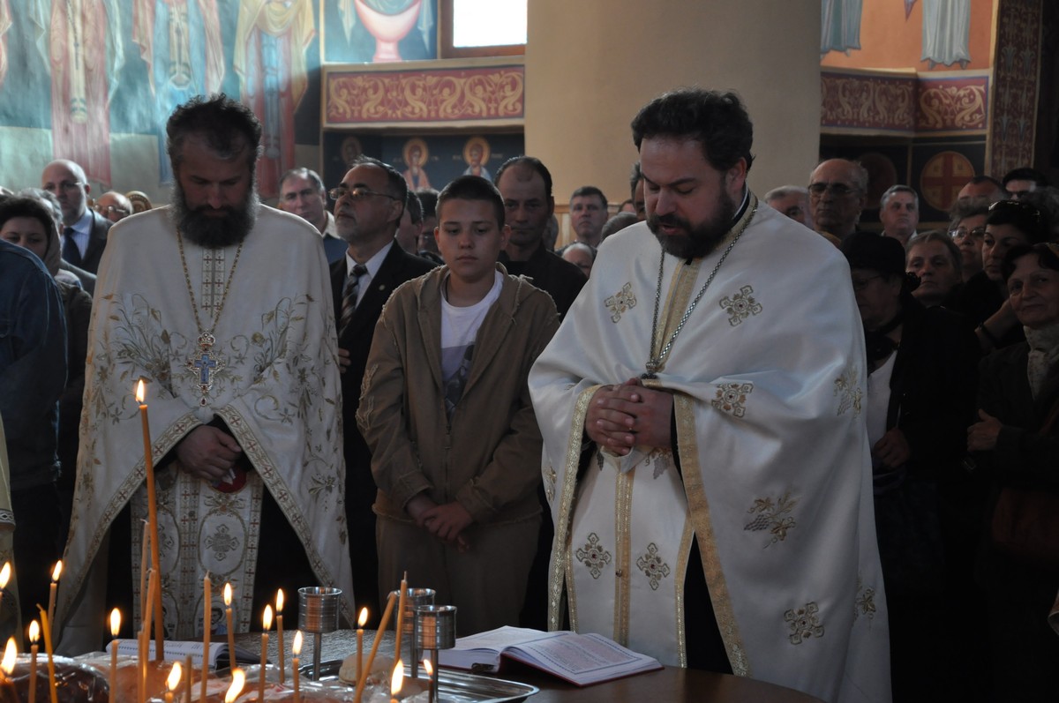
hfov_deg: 26.0
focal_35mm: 78
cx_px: 530
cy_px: 352
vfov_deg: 17.4
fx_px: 2292
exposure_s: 1/60
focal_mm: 52
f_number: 5
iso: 800
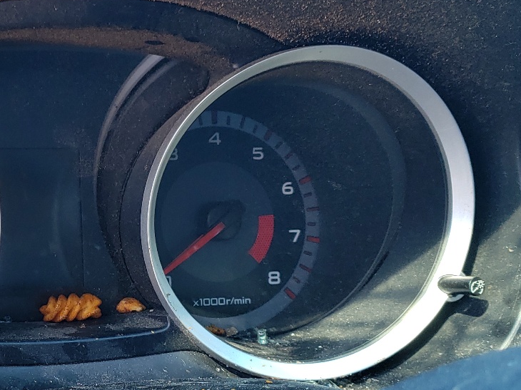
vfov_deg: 25.6
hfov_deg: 32.0
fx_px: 858
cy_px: 226
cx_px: 46
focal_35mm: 57
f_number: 1.5
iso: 50
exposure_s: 1/161
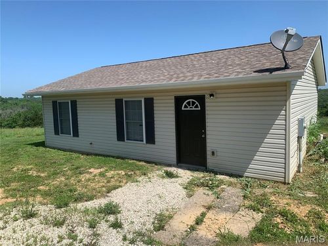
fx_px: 246
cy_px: 123
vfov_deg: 53.1
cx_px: 164
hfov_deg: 67.3
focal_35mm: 26
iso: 25
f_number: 1.8
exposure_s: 1/2421
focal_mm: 4.25
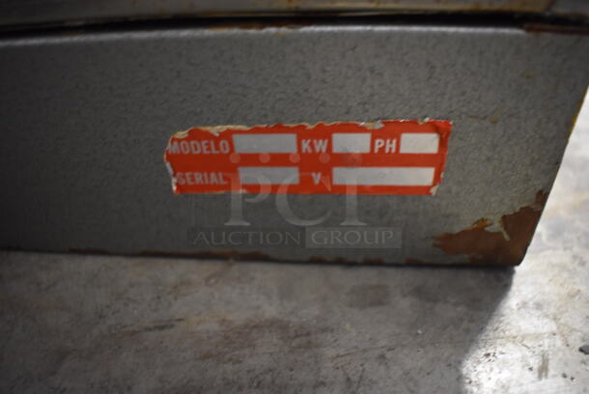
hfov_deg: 67.3
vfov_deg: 48.0
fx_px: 442
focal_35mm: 27
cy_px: 197
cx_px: 294
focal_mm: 18
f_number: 3.5
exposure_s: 1/10
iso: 3200
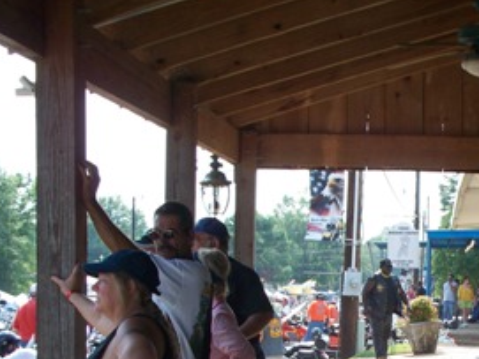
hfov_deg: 22.5
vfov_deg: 16.9
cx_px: 424
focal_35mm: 85
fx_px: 1176
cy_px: 375
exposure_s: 1/400
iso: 64
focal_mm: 7.54
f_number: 2.8
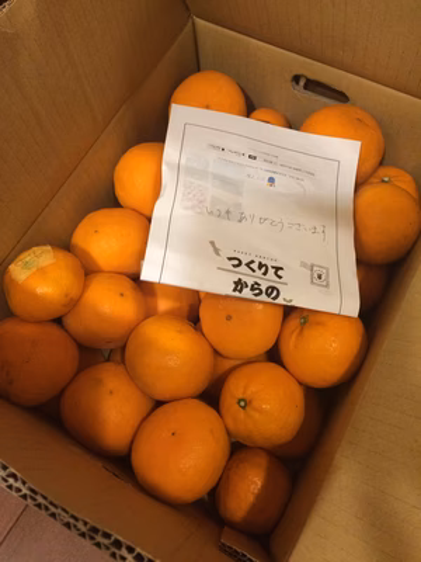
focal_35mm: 29
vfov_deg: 61.7
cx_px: 210
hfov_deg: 48.2
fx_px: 470
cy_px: 281
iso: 250
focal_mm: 4.15
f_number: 2.2
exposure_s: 1/30
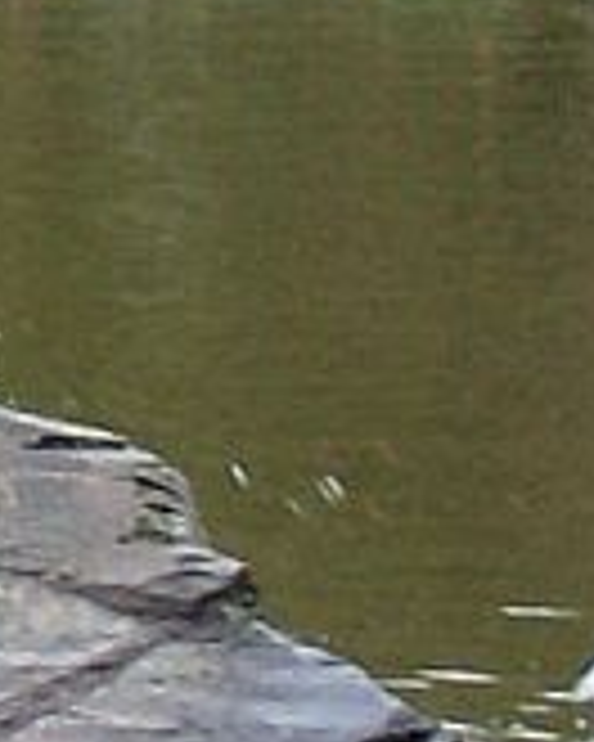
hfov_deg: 3.0
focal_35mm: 515
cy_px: -146
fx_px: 11317
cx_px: -1184
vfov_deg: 3.7
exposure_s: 1/109
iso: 125
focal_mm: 14.1
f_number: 4.2
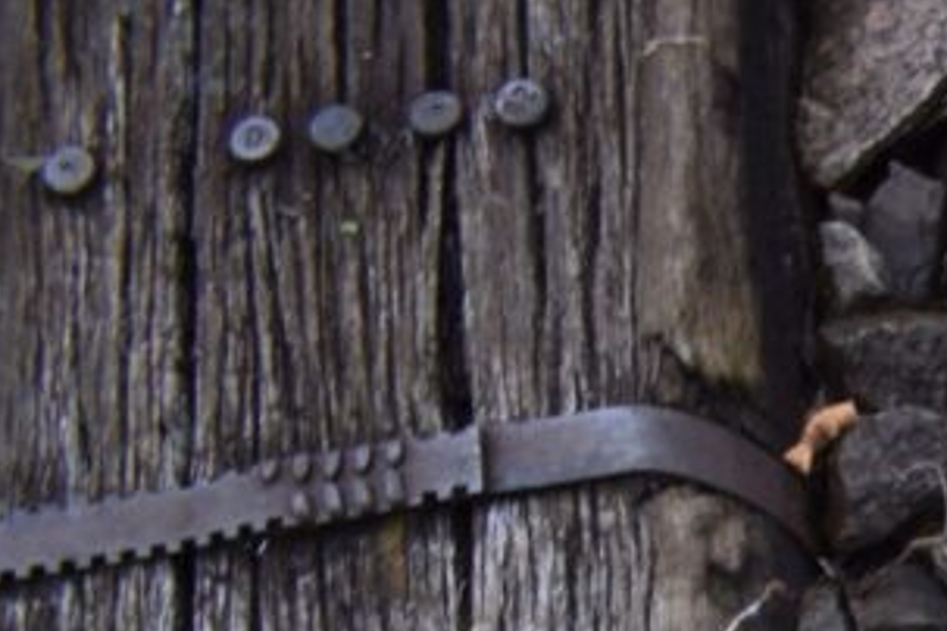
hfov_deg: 11.9
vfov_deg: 9.0
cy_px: 1540
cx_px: 2316
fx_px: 3604
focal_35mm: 137
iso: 200
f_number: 5.6
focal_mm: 18
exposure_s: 1/125
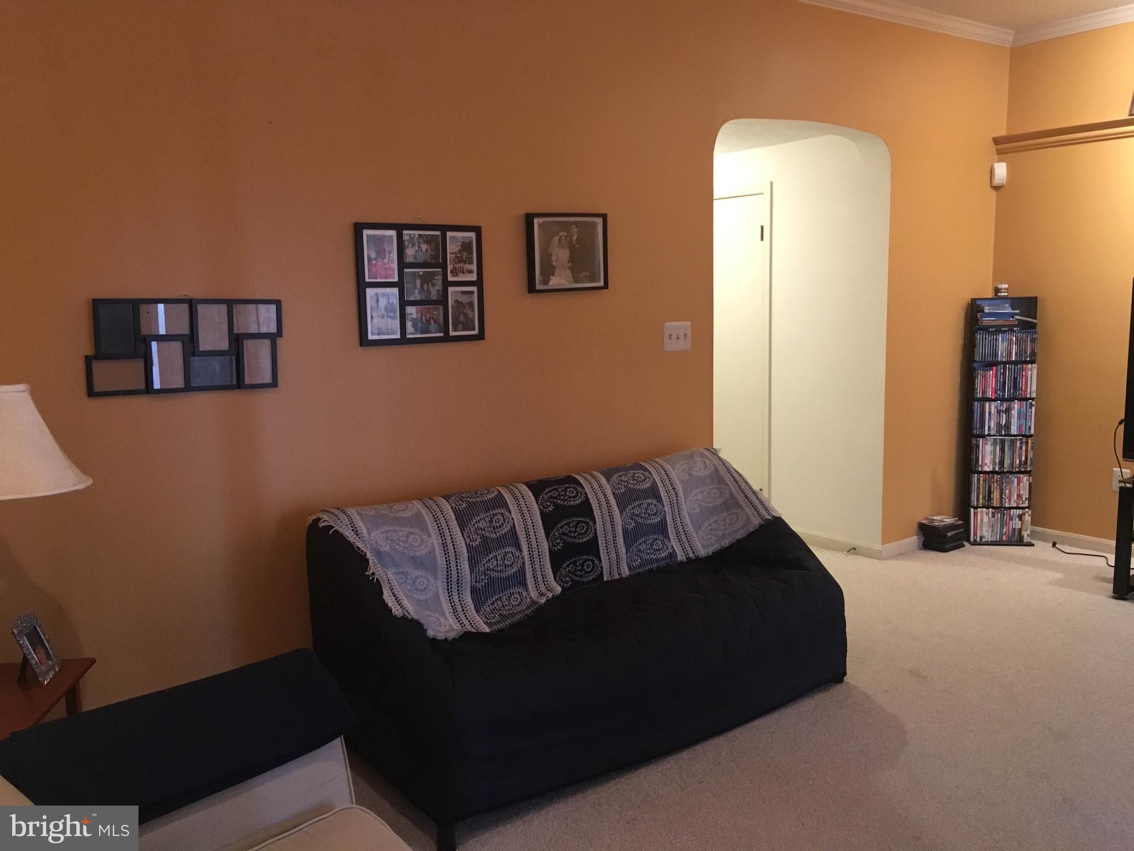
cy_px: 426
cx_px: 567
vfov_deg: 48.2
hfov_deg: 61.7
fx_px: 950
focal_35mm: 29
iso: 200
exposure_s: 1/15
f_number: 2.2
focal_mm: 4.15
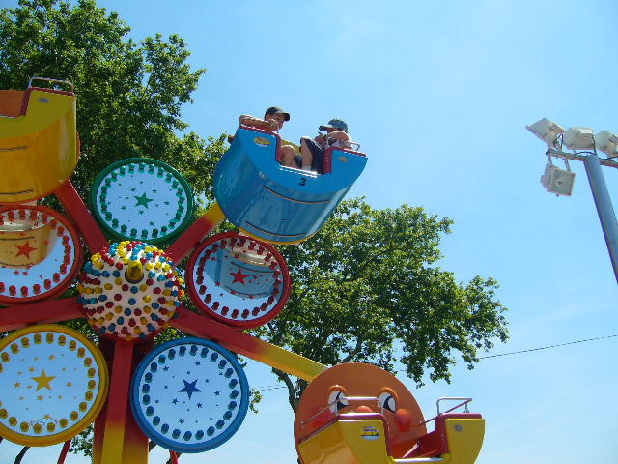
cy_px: 232
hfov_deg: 52.6
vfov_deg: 40.7
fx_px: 625
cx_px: 309
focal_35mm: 35
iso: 64
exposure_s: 1/320
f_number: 5.6
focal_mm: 5.8
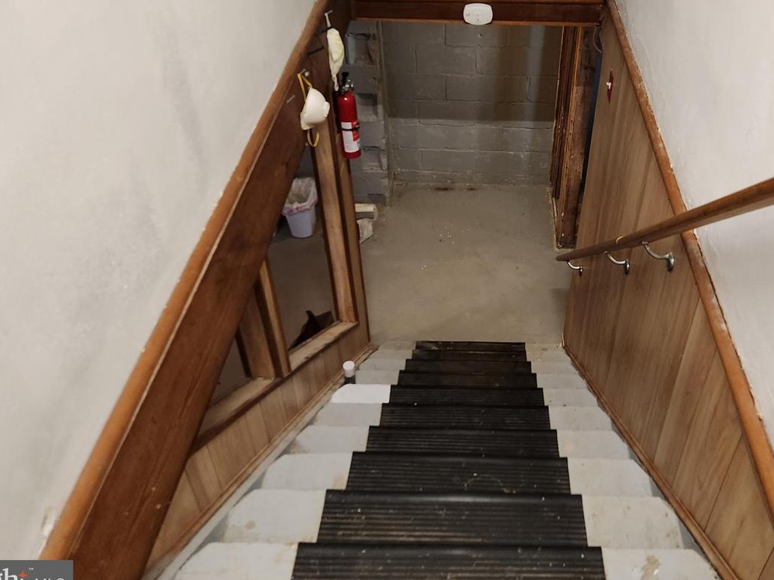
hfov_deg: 56.2
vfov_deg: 43.6
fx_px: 715
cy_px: 200
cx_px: 480
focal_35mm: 32
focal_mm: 5.4
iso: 640
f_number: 1.8
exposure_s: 1/60
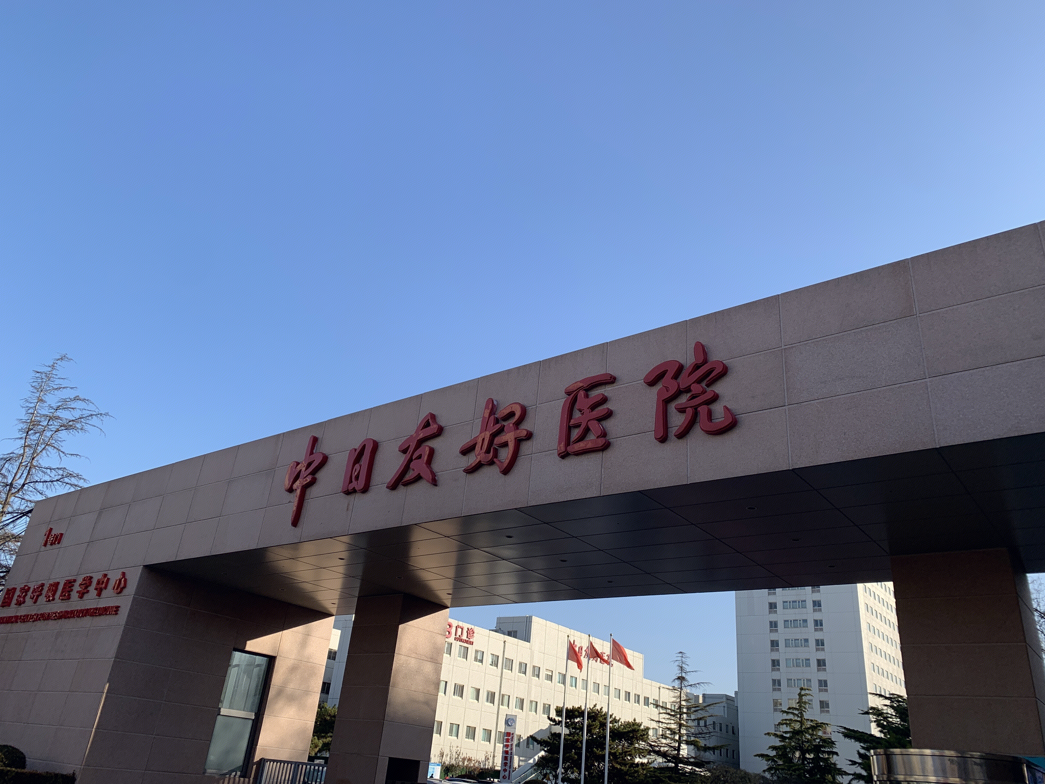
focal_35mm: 26
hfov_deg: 67.3
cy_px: 392
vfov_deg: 53.1
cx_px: 522
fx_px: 785
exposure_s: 1/1176
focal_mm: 4.25
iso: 25
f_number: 1.8
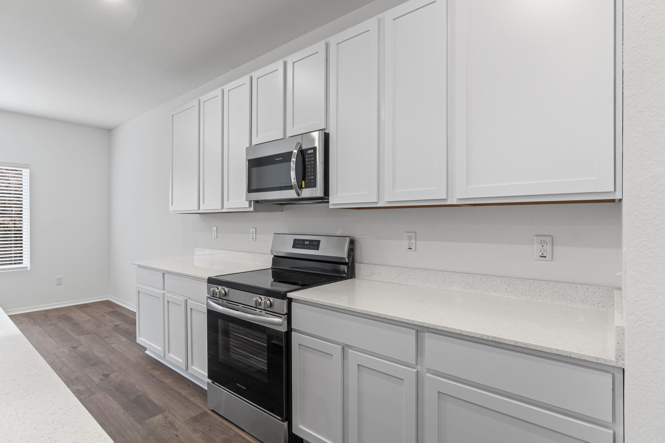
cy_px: 222
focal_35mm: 18
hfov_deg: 90.0
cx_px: 332
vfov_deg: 67.4
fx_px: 332
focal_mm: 12
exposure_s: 1/4
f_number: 9
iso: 250
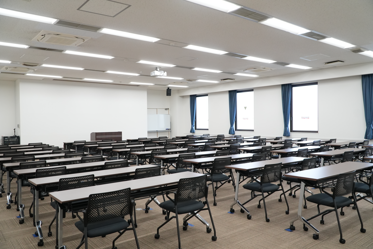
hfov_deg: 67.4
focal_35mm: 27
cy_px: 124
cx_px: 186
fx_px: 280
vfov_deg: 47.9
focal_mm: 18
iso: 1600
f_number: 6.3
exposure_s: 1/80
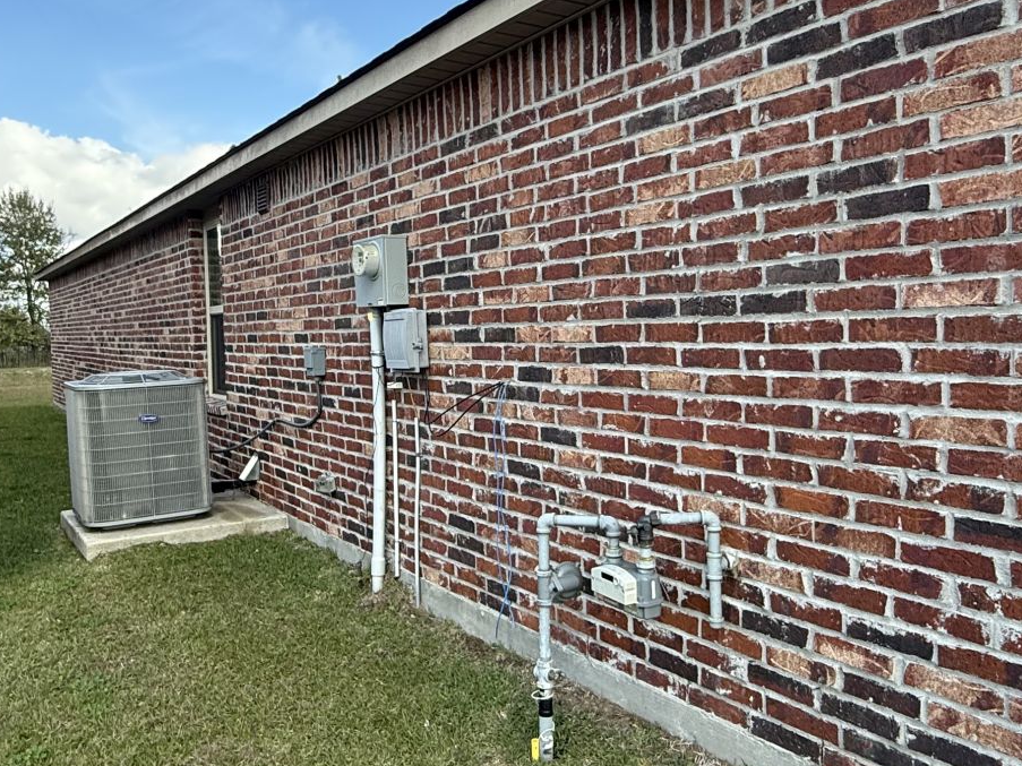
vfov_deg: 45.4
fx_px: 915
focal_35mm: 31
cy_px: 375
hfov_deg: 58.4
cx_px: 519
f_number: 2.2
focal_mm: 2.22
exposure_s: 1/527
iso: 64
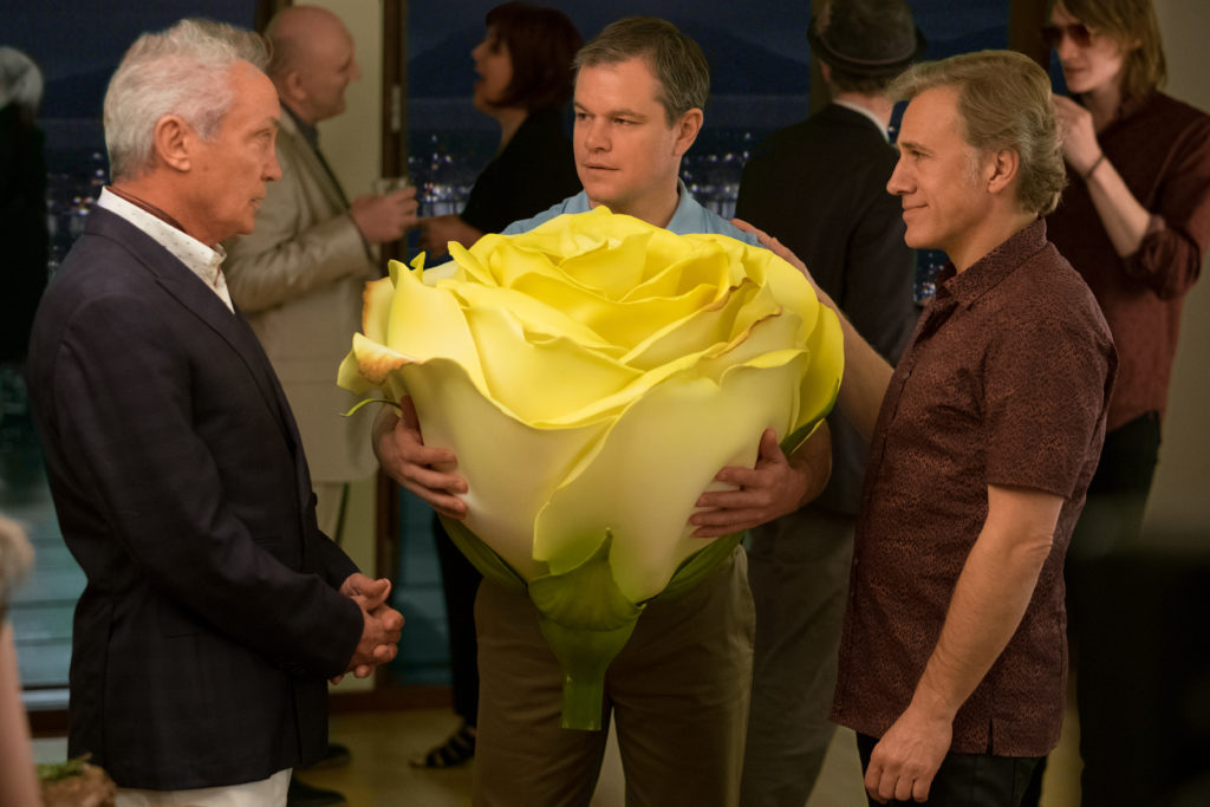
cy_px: 404
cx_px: 605
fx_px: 2824
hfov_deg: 24.2
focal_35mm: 84
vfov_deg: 16.3
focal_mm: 56
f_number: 2
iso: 2500
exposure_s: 1/125
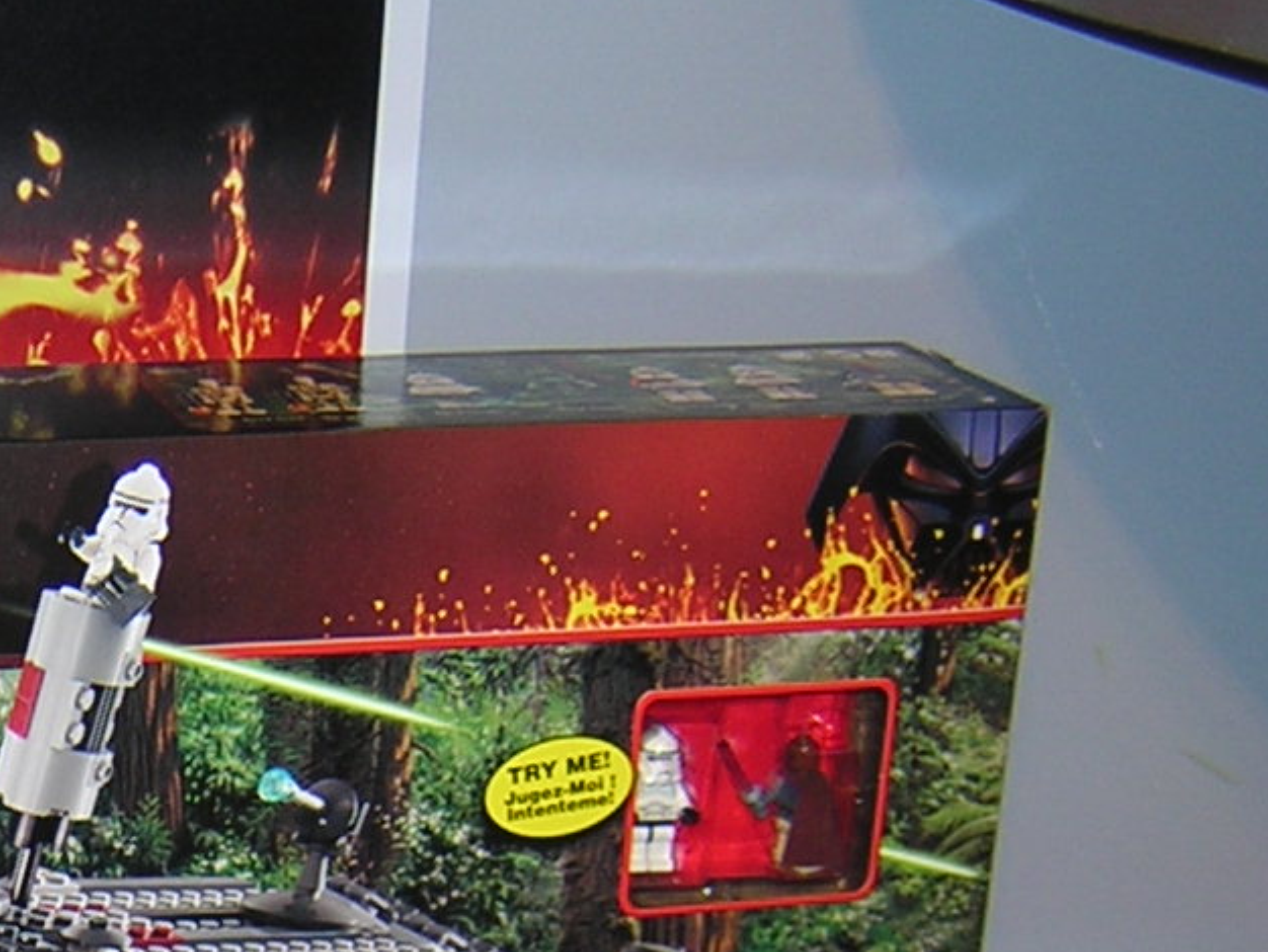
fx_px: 3371
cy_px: 1128
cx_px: -51
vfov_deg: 15.5
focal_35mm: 92
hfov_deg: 20.5
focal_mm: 4.7
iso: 100
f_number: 2.6
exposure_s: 1/60.1
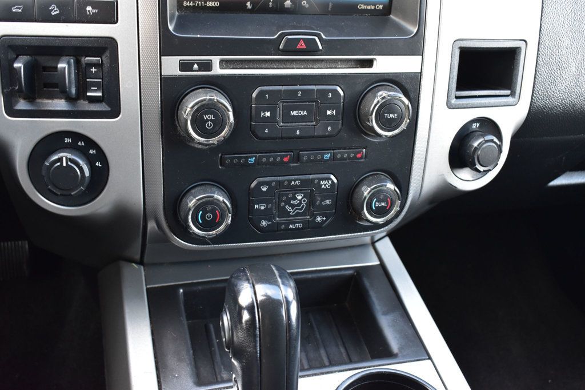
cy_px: 195
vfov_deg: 33.0
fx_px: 658
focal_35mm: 40
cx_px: 292
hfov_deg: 47.9
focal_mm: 27
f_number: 6.3
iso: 1100
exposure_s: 1/15
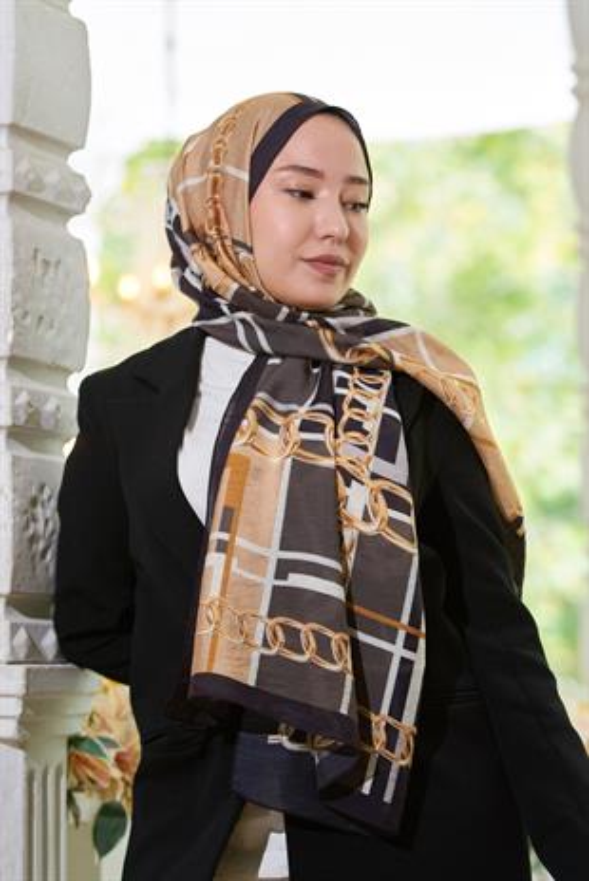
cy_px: 440
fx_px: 2156
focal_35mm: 88
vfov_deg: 23.1
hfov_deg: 15.6
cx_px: 294
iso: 320
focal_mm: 88
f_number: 3.5
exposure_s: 1/60
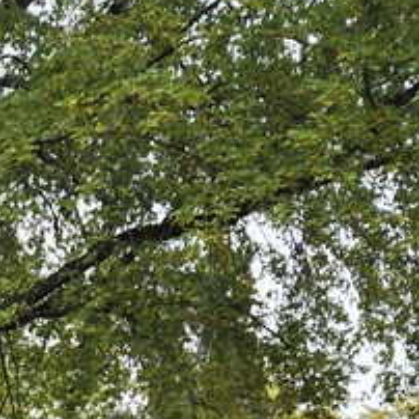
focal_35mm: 103
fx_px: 1411
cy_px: 753
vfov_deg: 14.8
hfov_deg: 15.2
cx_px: -268
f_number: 1.8
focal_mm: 5.4
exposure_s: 1/218
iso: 25
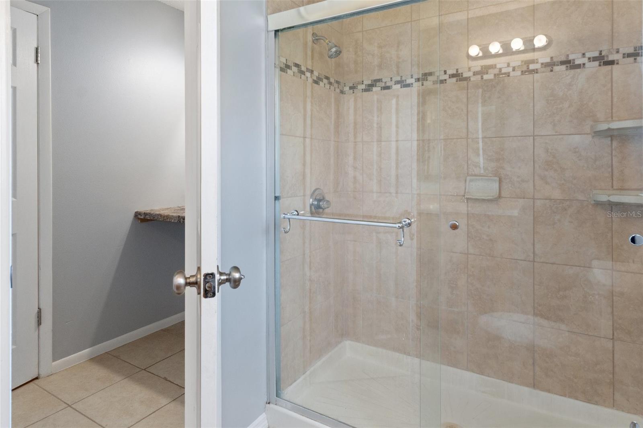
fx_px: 348
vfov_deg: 63.2
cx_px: 322
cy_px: 214
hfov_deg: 85.4
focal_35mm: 20
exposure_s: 1/3
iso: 640
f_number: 8
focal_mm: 13
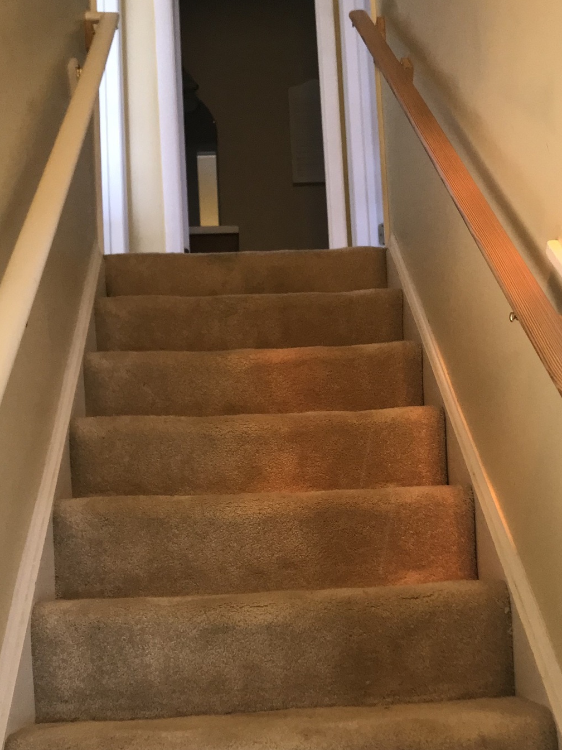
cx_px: 301
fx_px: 1039
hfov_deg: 30.3
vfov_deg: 39.5
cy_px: 441
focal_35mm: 48
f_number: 1.8
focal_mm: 3.99
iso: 80
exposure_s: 1/45
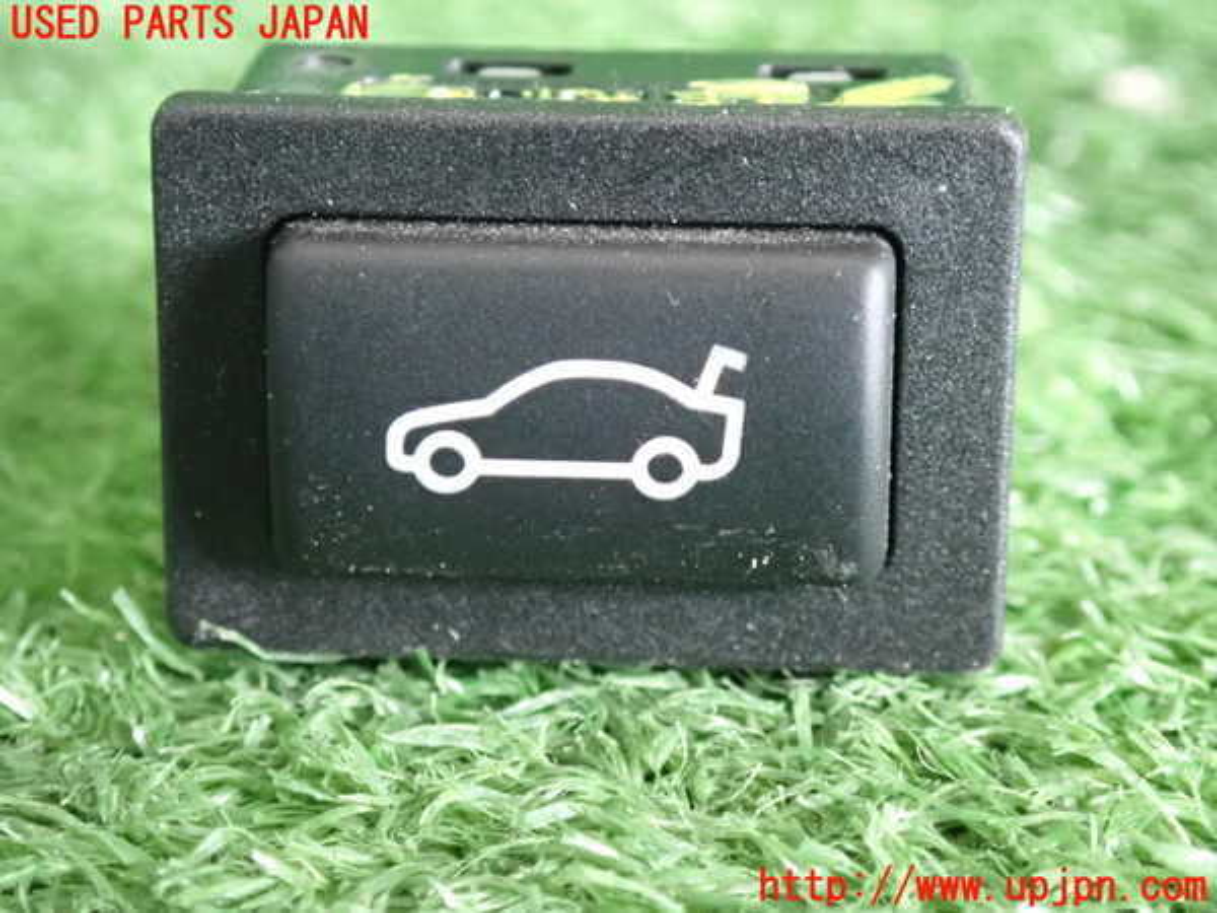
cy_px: 456
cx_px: 608
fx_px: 3516
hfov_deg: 19.6
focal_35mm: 100
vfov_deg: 14.8
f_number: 4.9
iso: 2500
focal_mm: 18
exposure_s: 1/30
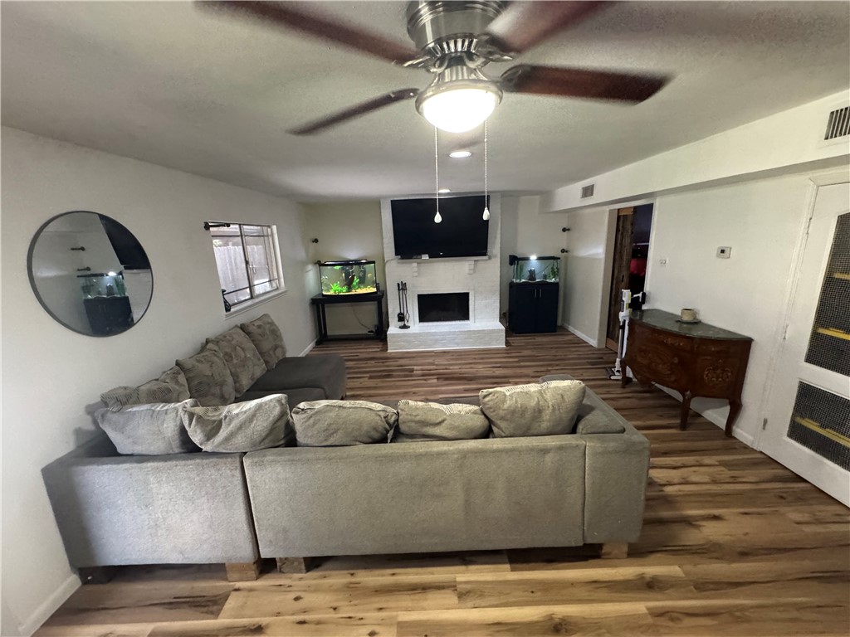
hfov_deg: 102.1
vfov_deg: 85.7
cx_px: 425
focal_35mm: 14
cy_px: 318
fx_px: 344
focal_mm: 2.22
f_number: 2.2
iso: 1000
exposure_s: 1/60
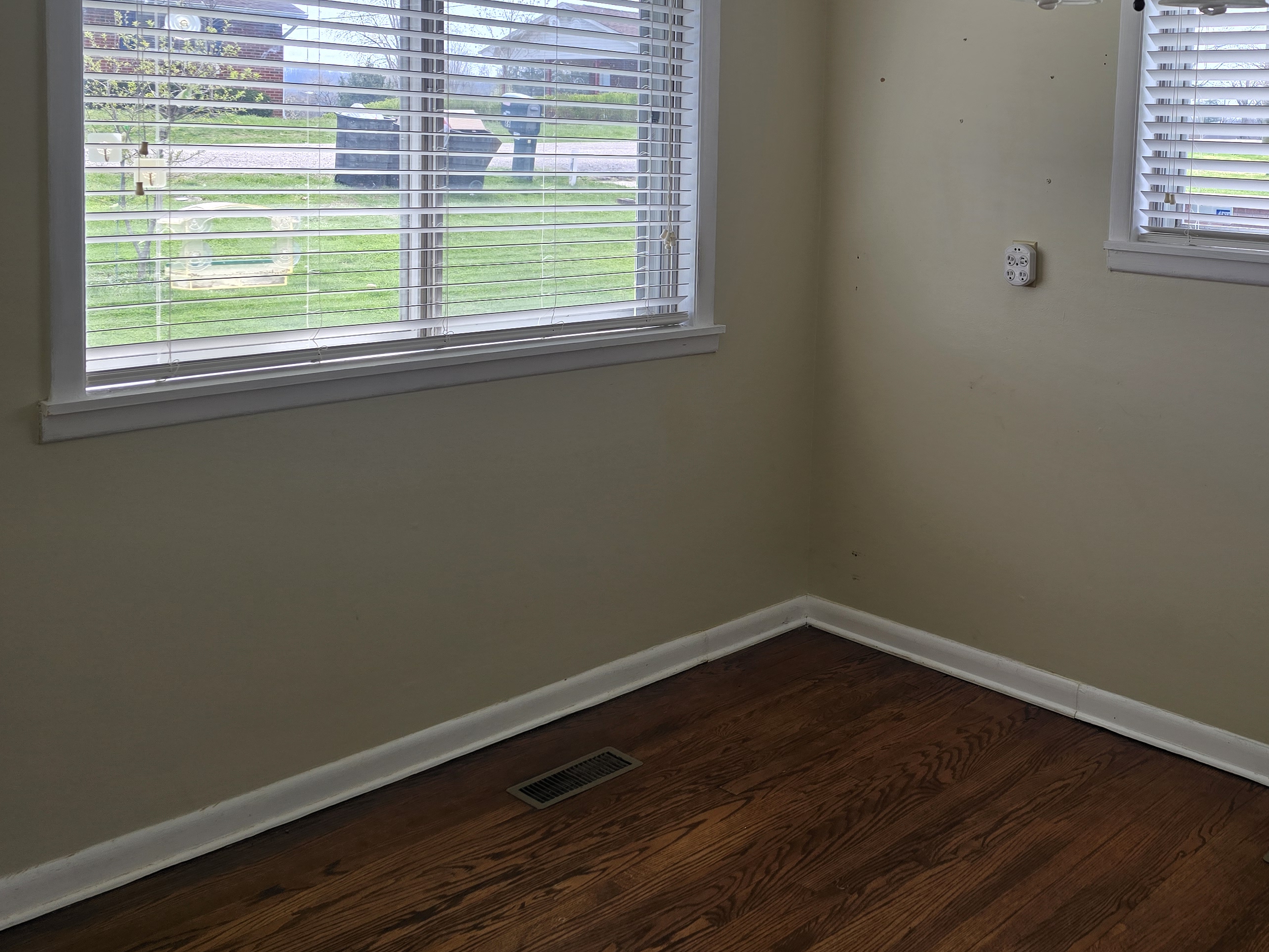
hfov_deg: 49.2
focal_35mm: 36
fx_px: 1320
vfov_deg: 38.7
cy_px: 252
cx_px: 960
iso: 12
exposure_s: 1/180
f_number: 1.7
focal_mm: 6.3
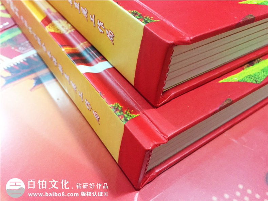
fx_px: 224
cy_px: 100
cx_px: 134
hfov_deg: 61.7
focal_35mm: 29
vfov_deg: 48.2
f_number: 2.2
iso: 400
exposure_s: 1/17
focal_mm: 4.15
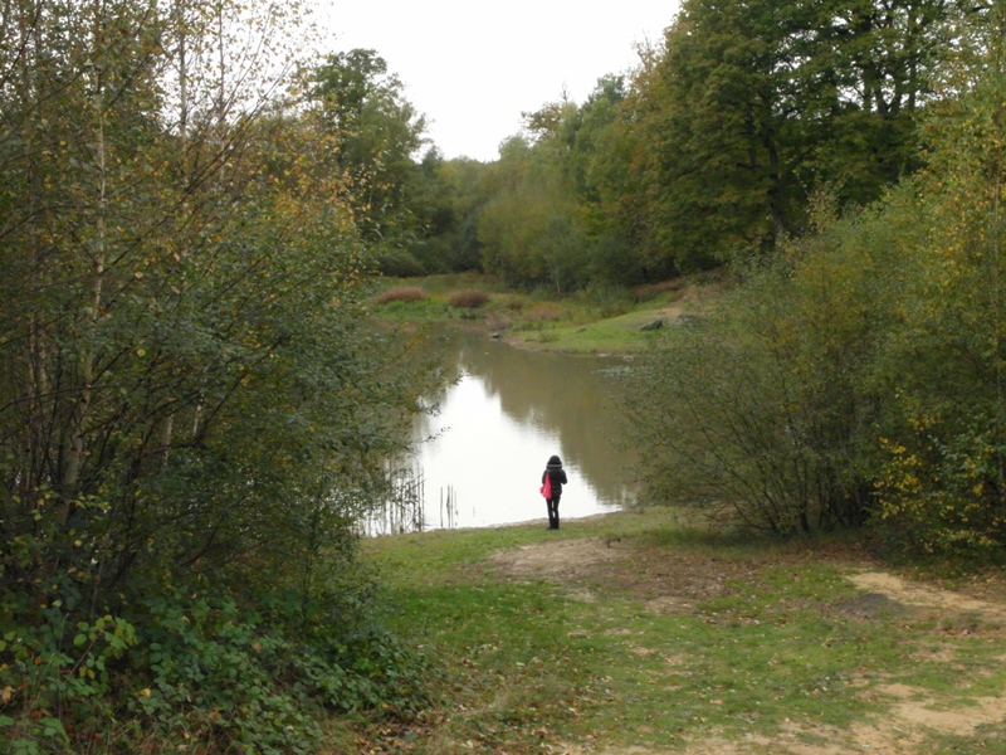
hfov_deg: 44.8
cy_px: 378
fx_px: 1221
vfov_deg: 34.3
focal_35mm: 42
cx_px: 503
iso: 800
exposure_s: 1/350
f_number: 6.7
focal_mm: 9.1
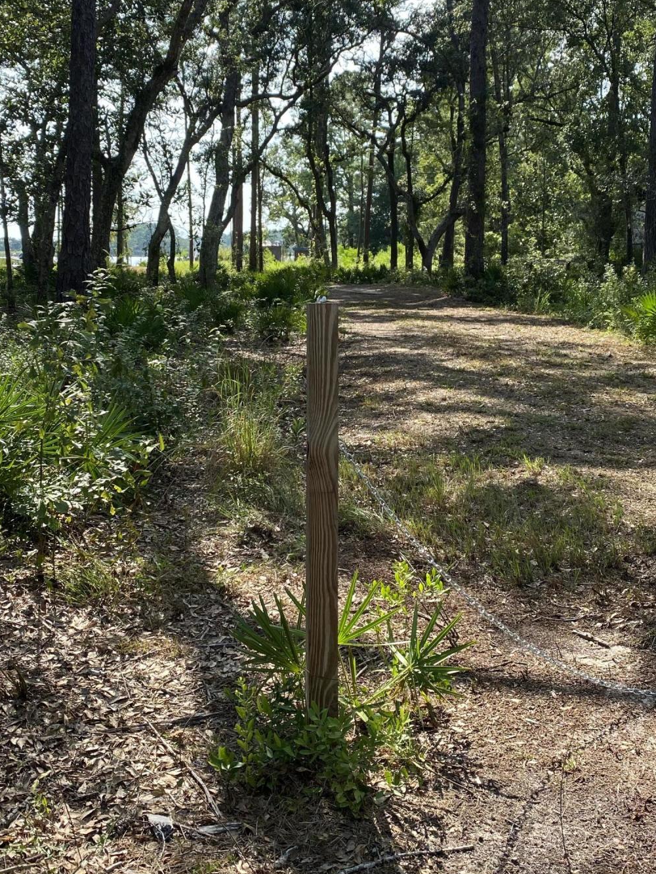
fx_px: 985
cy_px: 348
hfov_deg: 36.8
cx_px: 310
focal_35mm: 39
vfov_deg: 47.6
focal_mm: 4.25
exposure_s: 1/778
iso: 32
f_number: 1.8
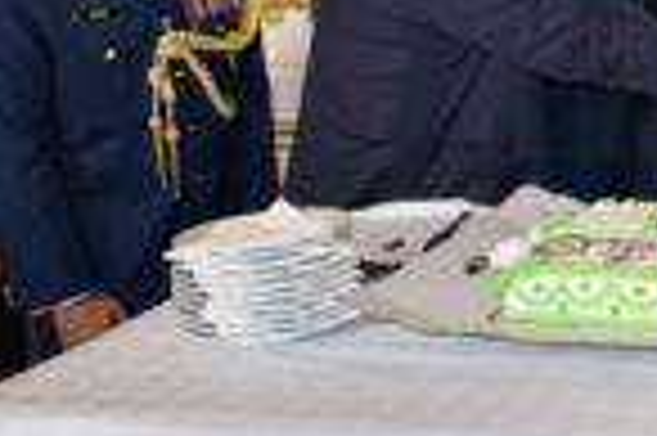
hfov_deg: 23.6
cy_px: 16
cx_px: 896
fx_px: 1349
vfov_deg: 18.0
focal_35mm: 74
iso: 800
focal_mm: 18
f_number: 5
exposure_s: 1/100
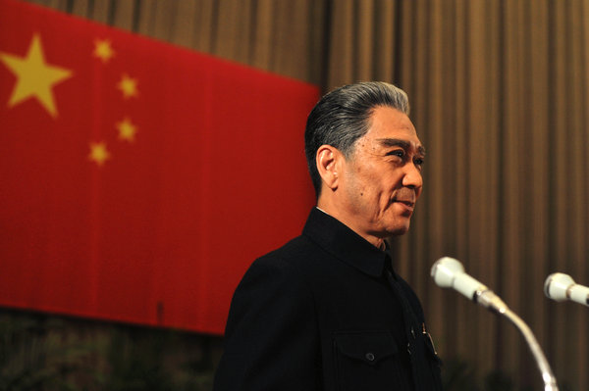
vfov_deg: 18.2
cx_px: 294
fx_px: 1226
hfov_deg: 27.0
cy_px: 196
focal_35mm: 75
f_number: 2.8
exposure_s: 1/80
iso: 320
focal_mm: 50
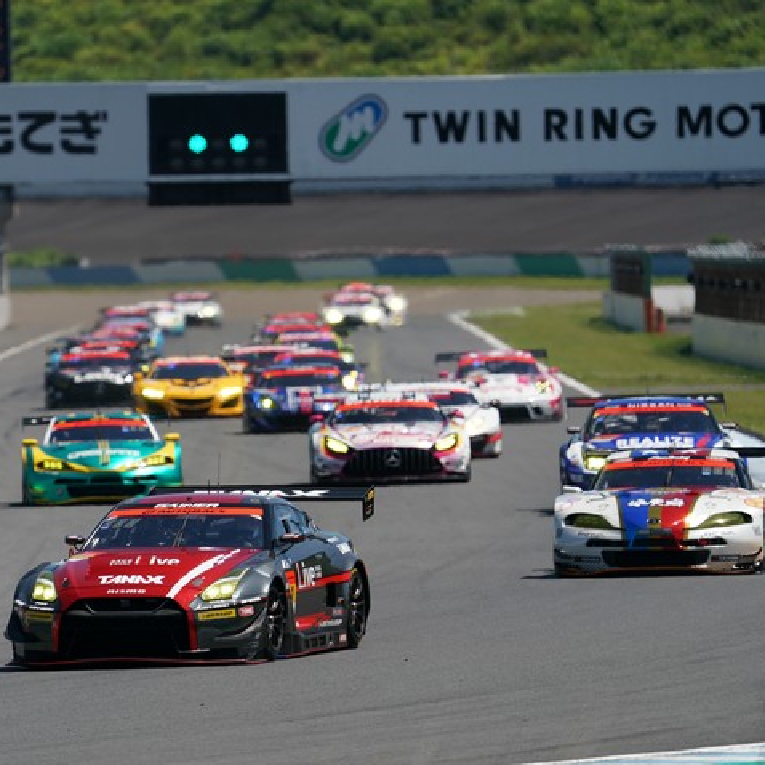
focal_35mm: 598
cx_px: 274
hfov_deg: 2.9
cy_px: 382
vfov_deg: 2.9
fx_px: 14952
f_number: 6.3
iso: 200
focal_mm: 467
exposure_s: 1/1250
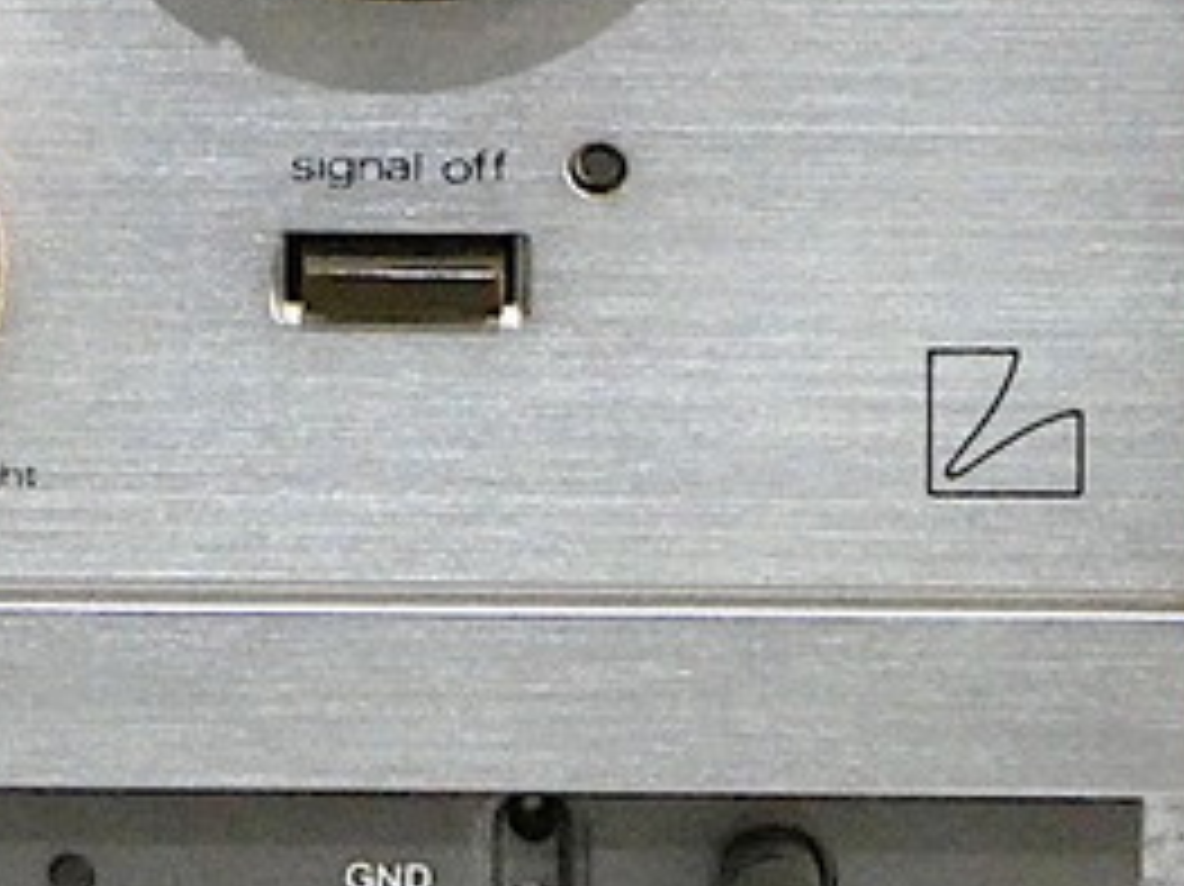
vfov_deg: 2.5
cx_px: -707
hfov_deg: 3.4
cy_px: -103
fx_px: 19966
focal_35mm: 584
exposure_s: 1/80
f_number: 5.5
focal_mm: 28.7
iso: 1600
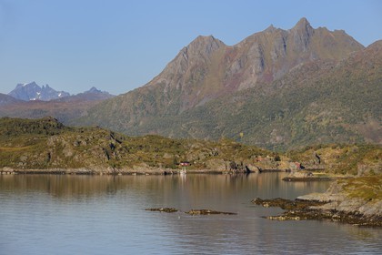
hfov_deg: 14.7
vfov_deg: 9.8
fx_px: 1485
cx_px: 191
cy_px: 128
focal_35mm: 140
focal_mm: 140
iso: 200
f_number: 9
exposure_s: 1/400
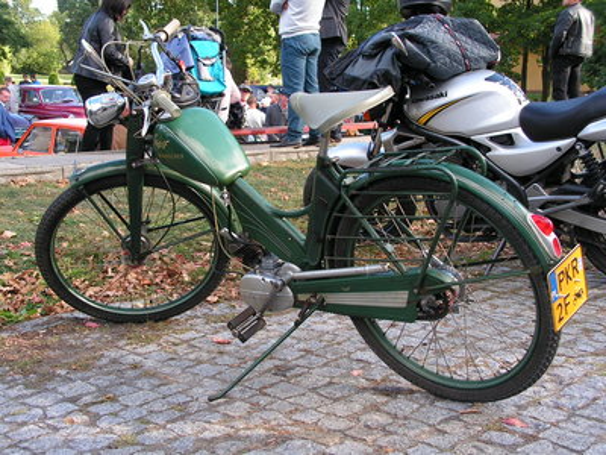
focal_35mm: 50
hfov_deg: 38.2
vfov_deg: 29.1
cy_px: 228
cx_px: 303
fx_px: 875
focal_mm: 8.4
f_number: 3.2
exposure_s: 1/100
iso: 64
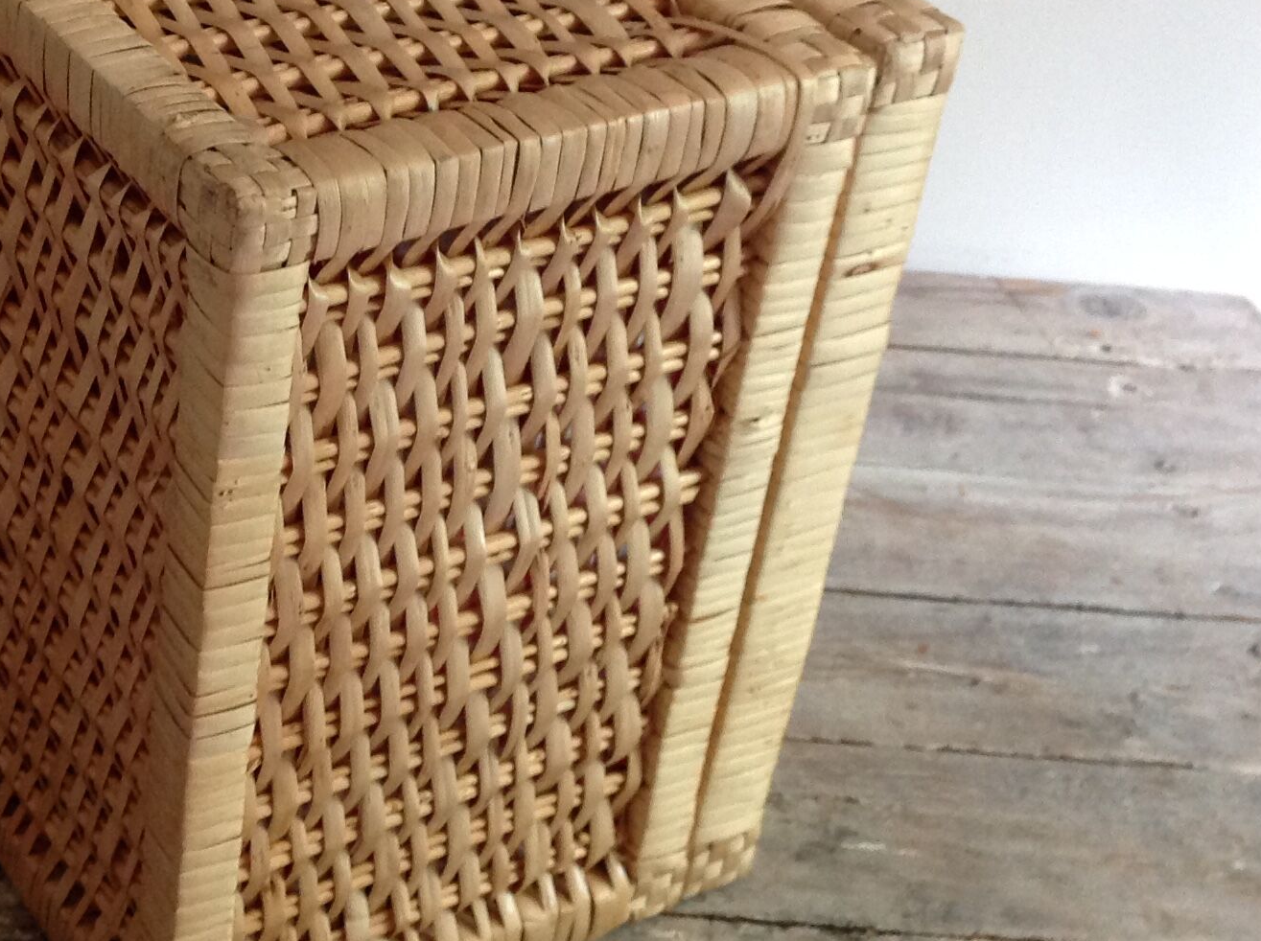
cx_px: 181
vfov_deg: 21.2
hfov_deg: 27.4
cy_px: 353
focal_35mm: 69
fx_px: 2510
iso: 200
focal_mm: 4.28
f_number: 2.4
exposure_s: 1/15
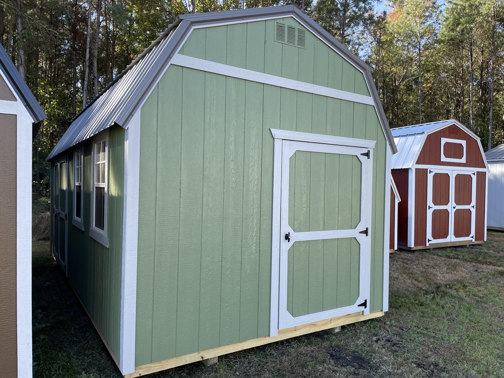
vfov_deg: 53.1
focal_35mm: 26
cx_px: 252
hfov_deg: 67.3
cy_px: 189
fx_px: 379
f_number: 1.6
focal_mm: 4.2
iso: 32
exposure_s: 1/520
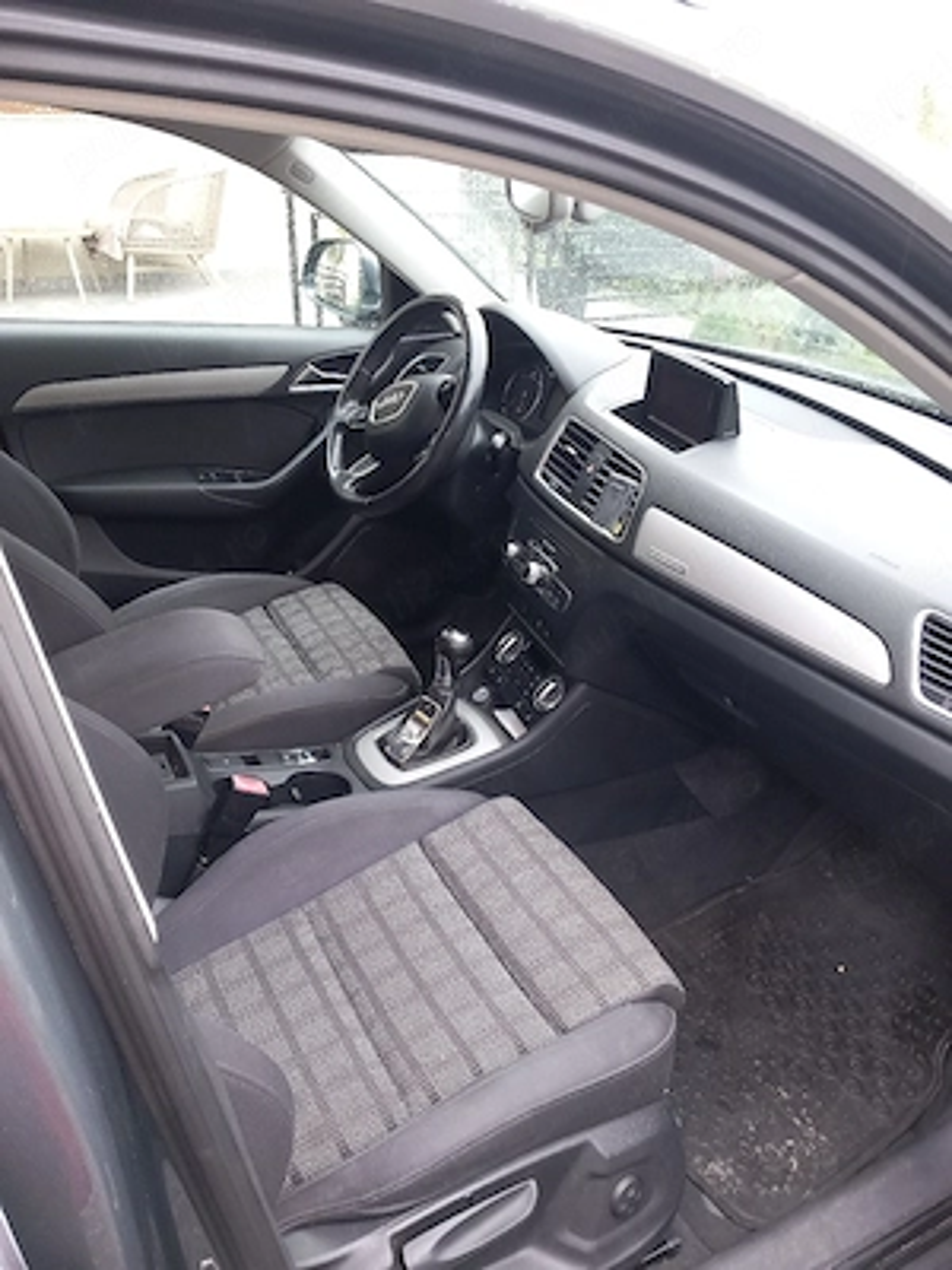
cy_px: 635
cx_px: 476
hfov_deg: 51.4
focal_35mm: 27
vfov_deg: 65.3
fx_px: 990
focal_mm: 4
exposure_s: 1/50
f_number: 1.8
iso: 125
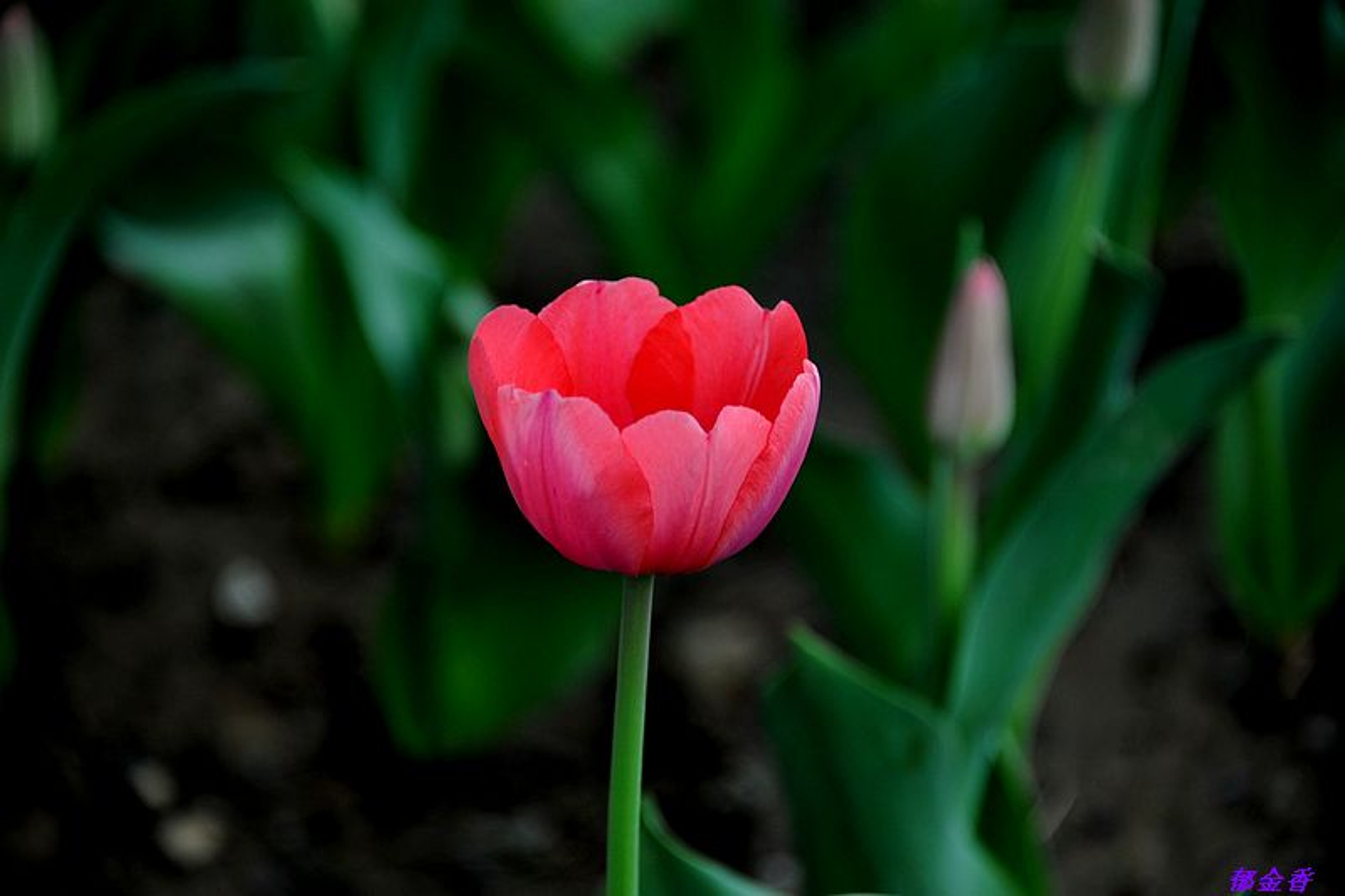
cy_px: 448
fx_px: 11205
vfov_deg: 4.6
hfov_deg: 6.9
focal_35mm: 300
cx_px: 672
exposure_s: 1/160
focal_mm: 300
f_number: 5.6
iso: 800
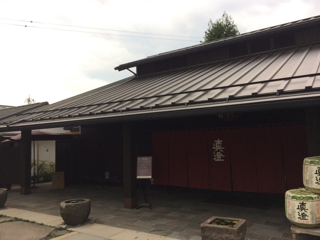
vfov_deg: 45.5
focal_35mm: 31
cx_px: 156
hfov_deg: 58.3
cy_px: 121
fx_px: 287
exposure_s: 1/1786
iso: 80
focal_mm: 4.12
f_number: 2.2
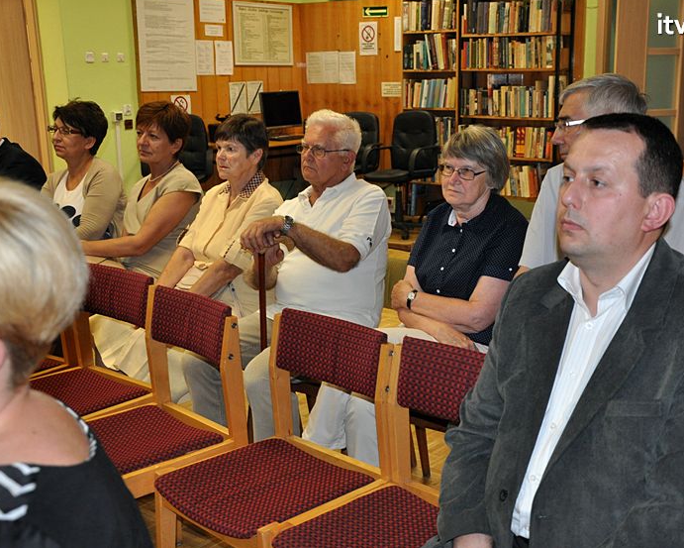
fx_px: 911
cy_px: 271
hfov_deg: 41.0
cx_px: 399
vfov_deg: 33.4
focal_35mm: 45
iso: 800
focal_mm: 26
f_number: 4
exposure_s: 1/60
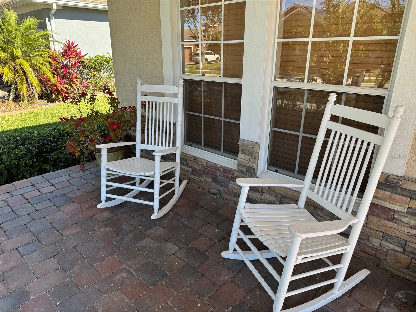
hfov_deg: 71.6
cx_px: 208
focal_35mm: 24
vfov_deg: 56.8
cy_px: 156
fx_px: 288
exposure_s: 1/593
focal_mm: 6.76
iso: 80
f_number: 1.78
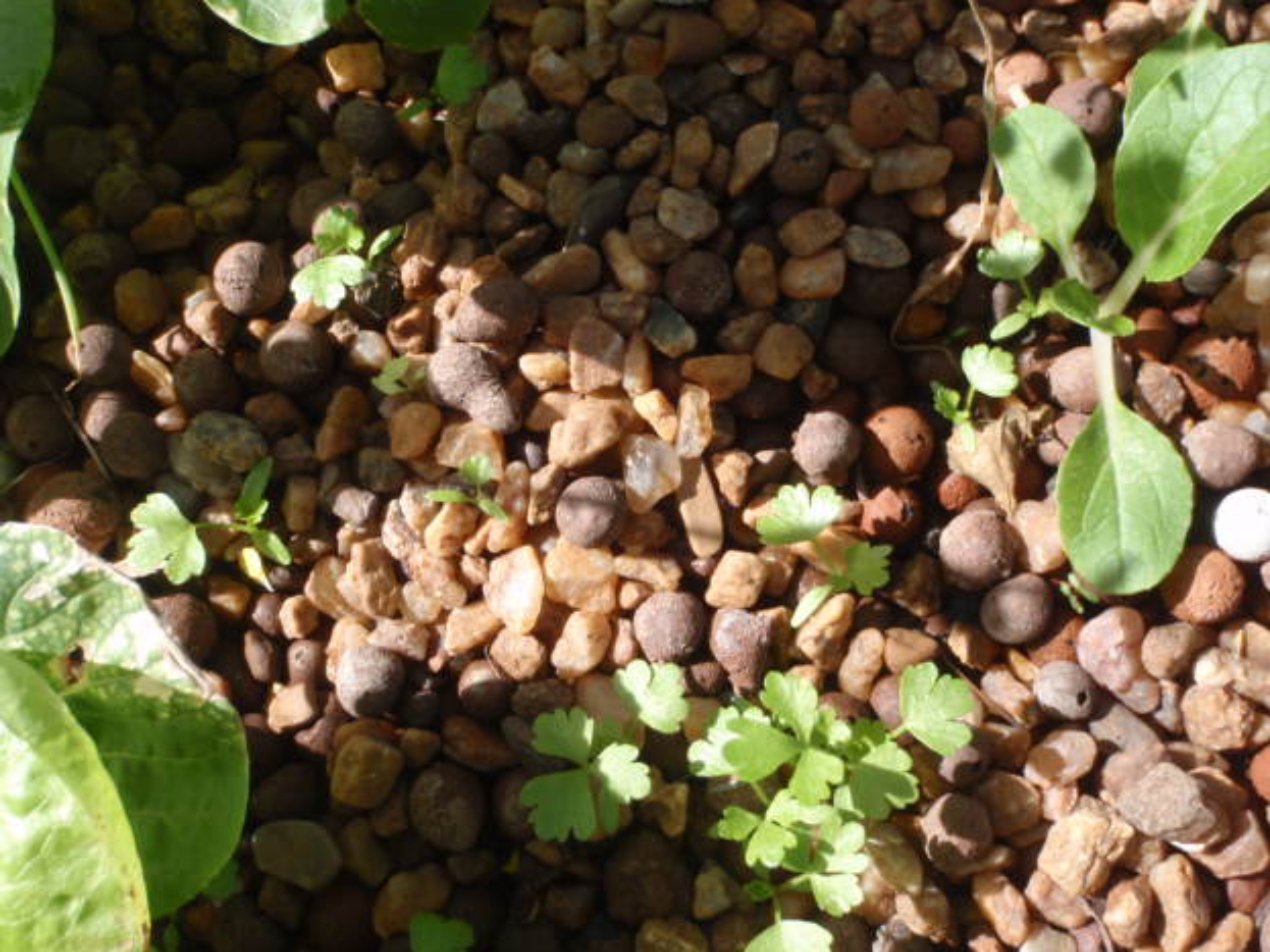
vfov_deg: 38.7
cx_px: 620
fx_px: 1357
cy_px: 467
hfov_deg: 50.1
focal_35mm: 37
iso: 64
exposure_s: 1/100
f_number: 6.3
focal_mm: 6.53
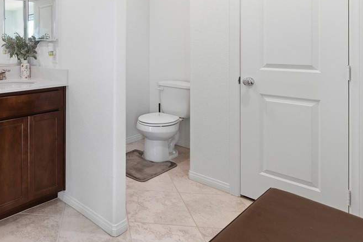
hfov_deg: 59.6
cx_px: 66
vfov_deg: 44.3
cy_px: 51
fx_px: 282
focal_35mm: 28
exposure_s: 1/40
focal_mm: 17
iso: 200
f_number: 9
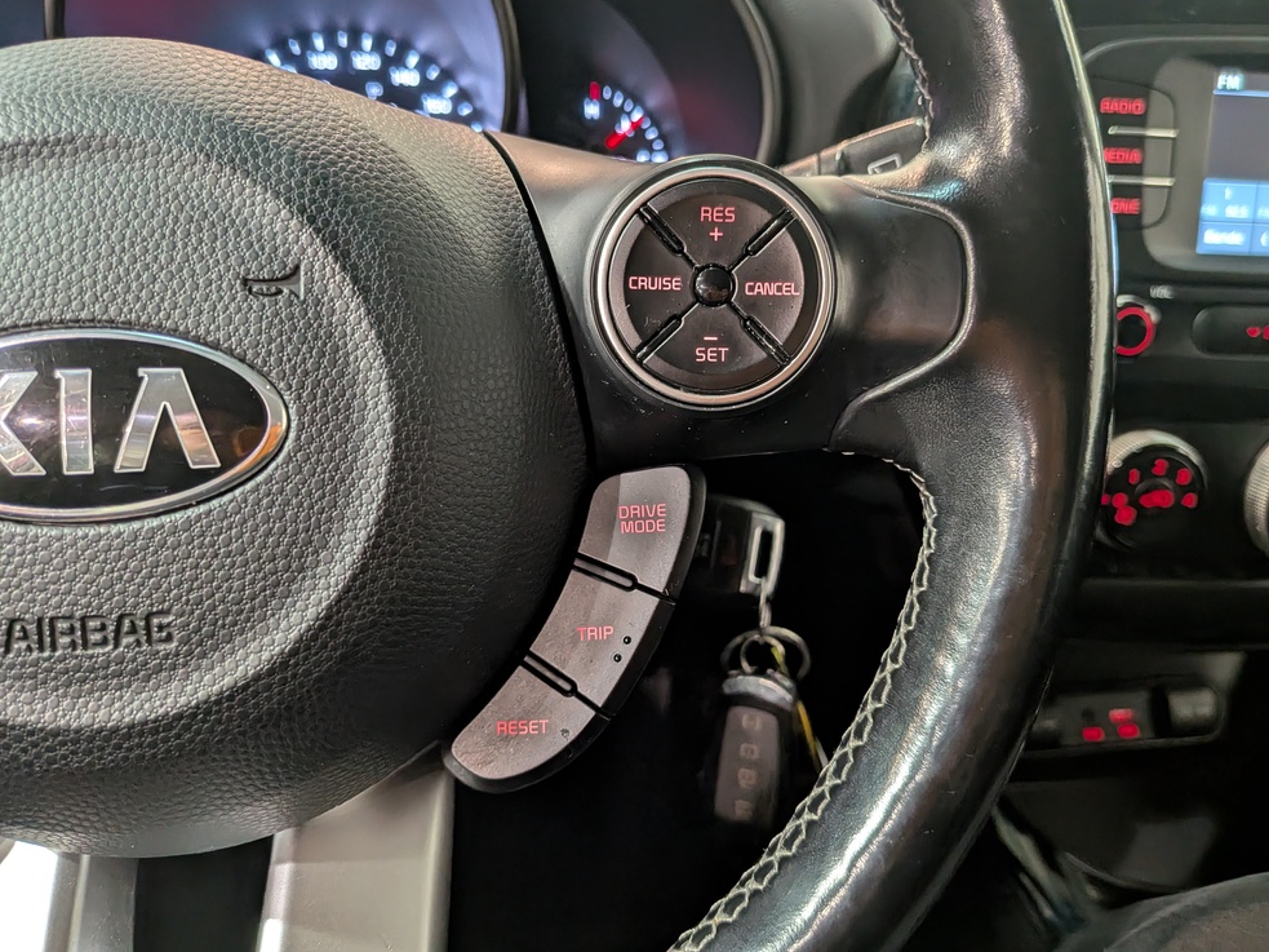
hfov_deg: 69.4
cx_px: 652
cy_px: 460
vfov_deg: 54.9
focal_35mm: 25
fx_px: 916
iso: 360
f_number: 1.7
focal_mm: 4.53
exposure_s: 1/60
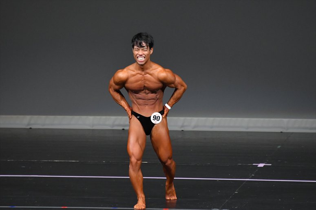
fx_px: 3948
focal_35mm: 450
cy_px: 105
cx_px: 158
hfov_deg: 4.6
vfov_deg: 3.1
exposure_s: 1/400
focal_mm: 300
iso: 4000
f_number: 5.6
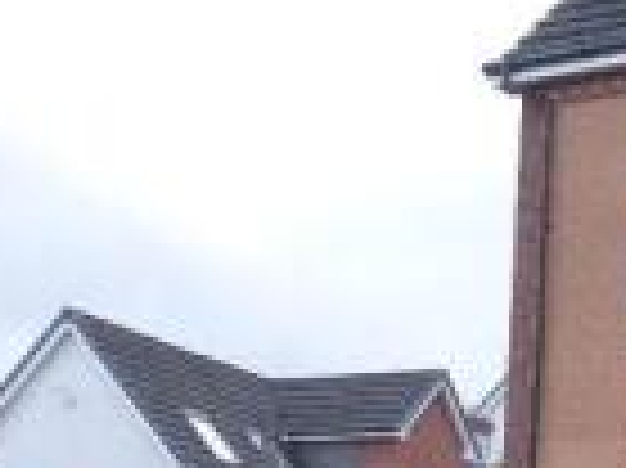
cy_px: 578
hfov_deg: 18.2
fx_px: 1897
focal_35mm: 105
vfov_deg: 13.6
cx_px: 633
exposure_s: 1/1300
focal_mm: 4.5
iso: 800
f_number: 4
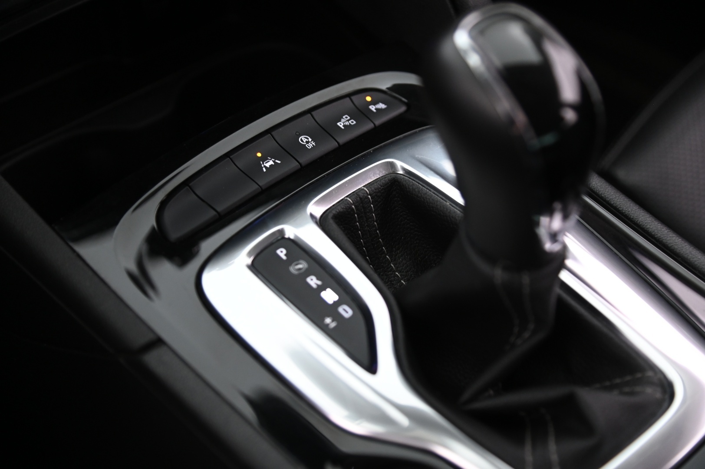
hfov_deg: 31.0
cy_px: 234
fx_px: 1272
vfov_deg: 20.9
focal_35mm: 65
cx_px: 352
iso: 2000
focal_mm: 65
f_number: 4
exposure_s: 1/15
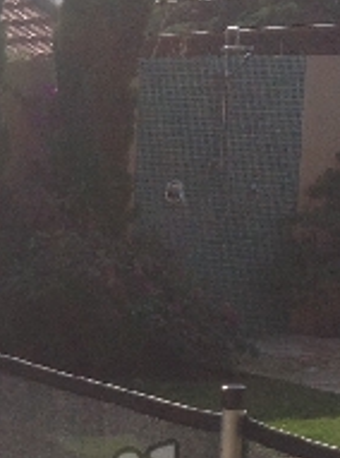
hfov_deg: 9.9
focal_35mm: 141
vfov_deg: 13.8
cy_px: 453
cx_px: -278
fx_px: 1857
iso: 50
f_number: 2.4
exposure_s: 1/2519
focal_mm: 4.28
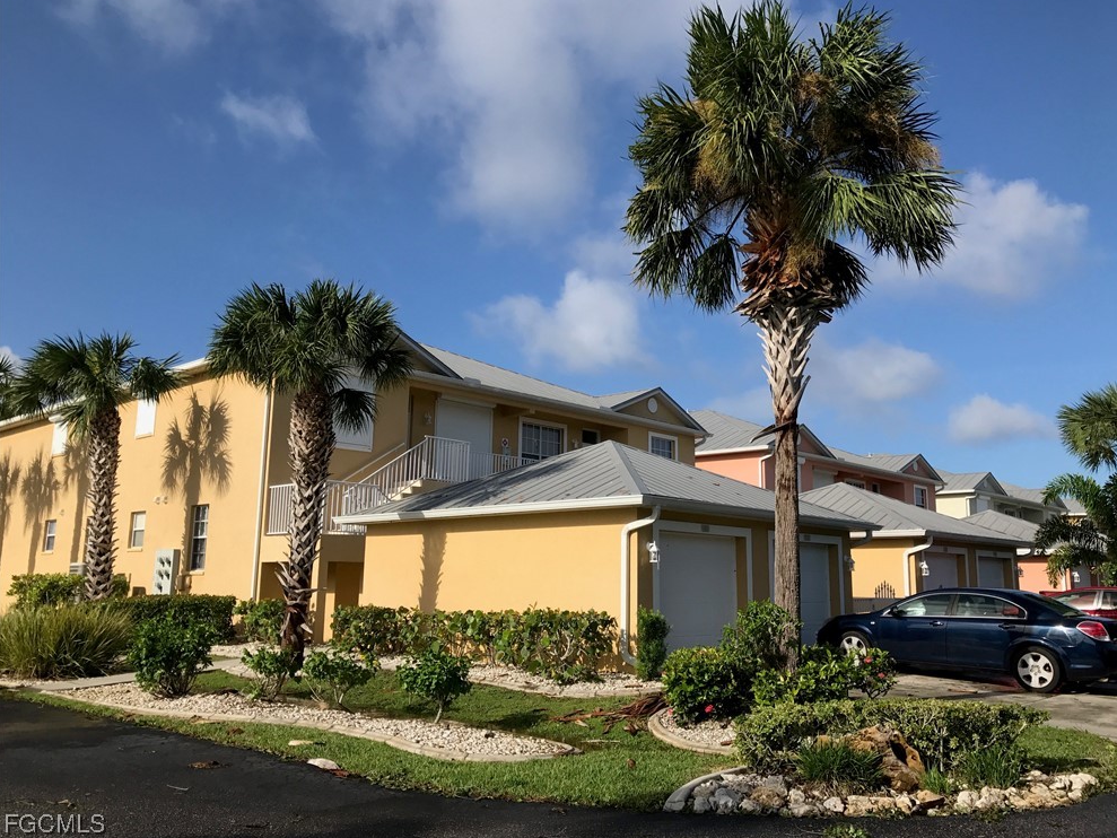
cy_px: 416
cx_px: 576
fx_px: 936
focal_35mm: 29
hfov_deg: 61.6
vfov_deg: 48.2
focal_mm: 3.99
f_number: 1.8
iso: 20
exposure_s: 1/2907
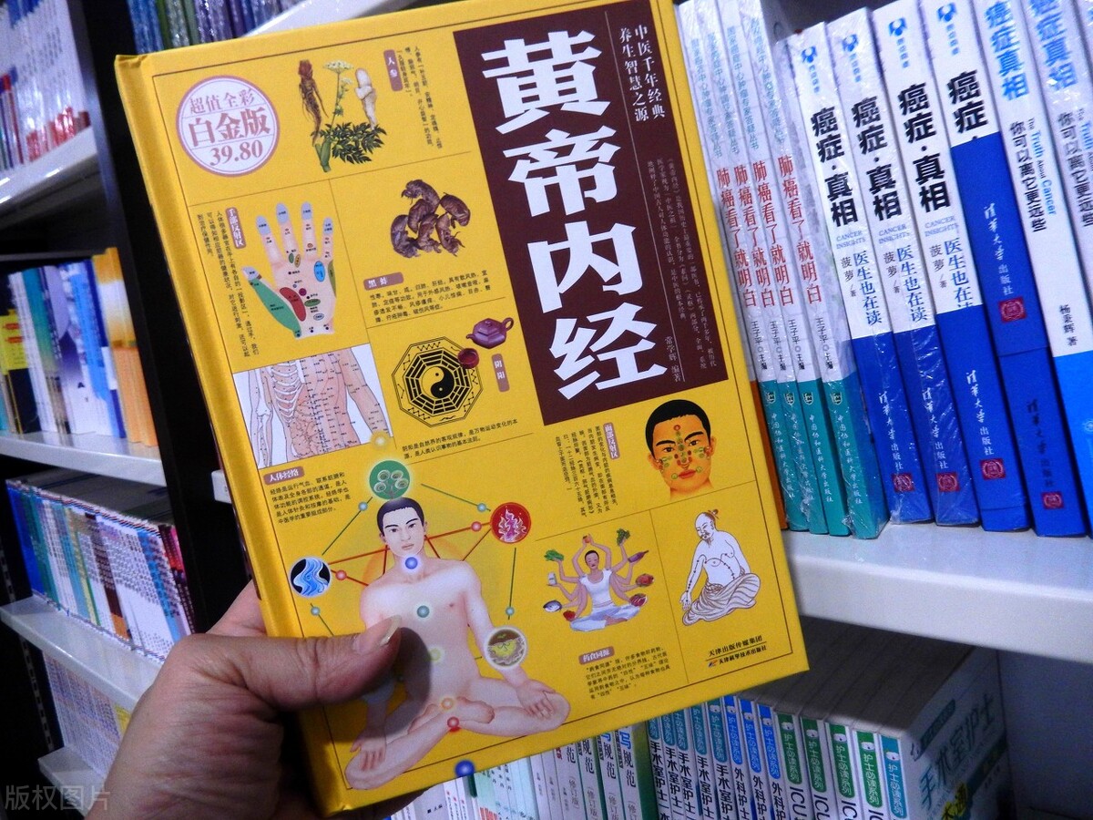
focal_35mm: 25
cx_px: 546
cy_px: 410
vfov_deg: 54.9
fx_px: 789
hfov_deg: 69.4
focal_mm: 4.5
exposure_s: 1/30
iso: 280
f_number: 3.4
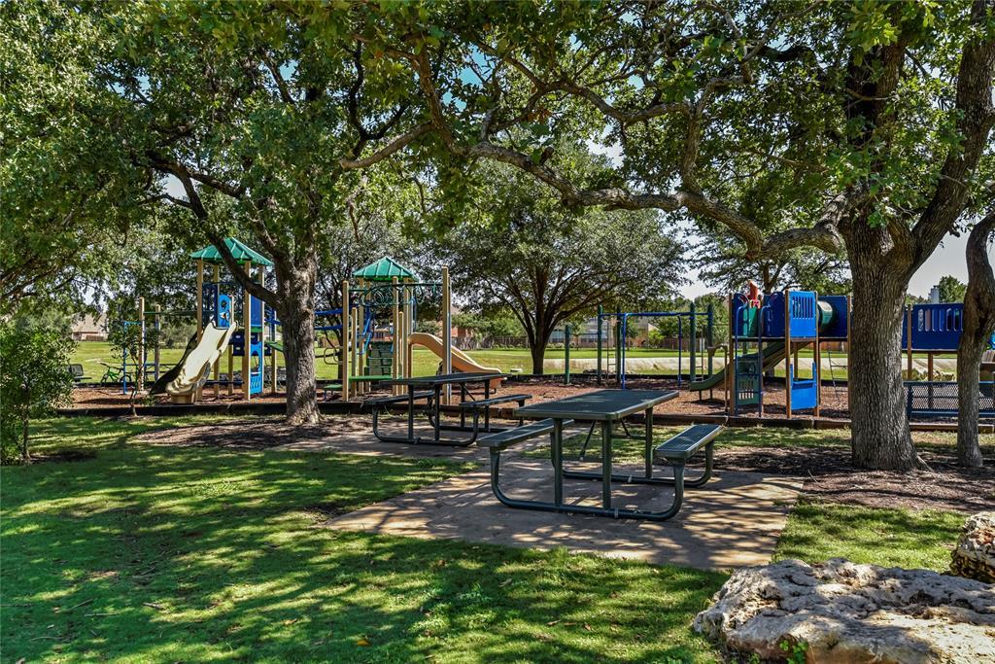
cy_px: 332
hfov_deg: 61.9
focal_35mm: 30
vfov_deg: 43.6
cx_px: 498
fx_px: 829
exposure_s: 1/250
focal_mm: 30
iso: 400
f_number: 8
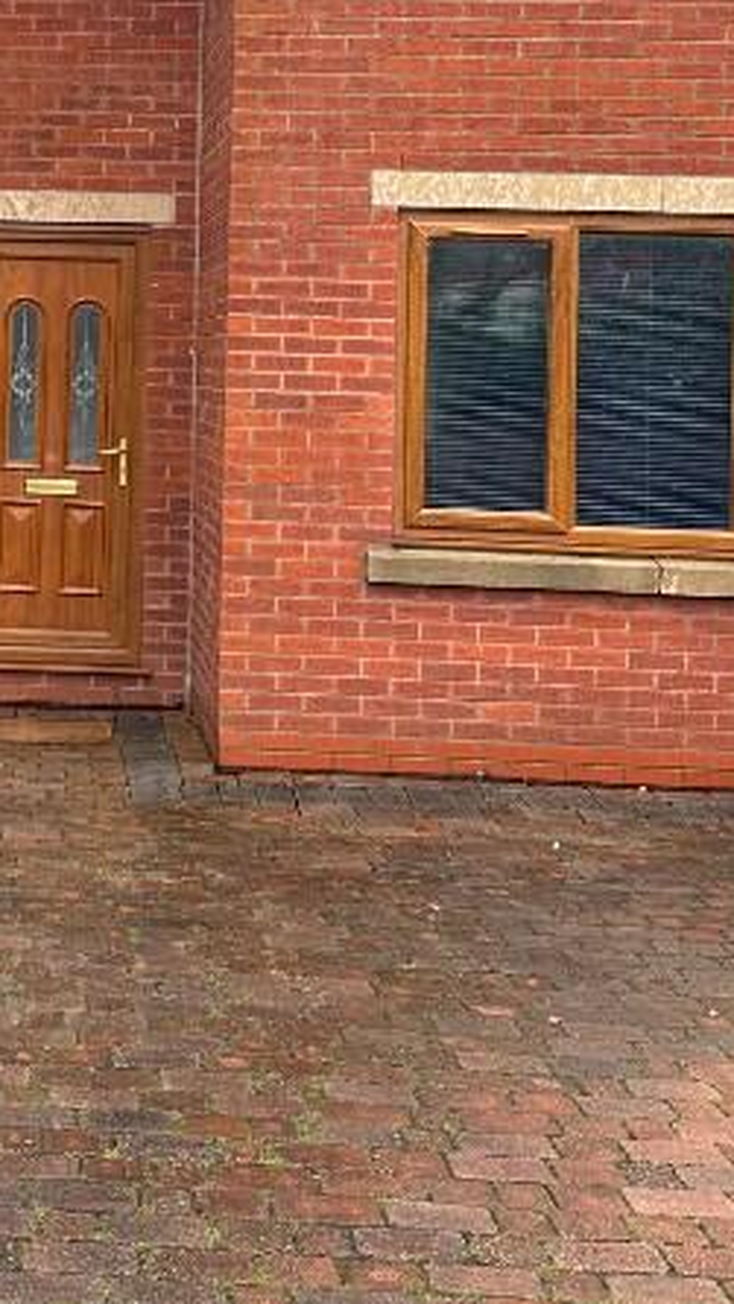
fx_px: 2075
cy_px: 272
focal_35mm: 60
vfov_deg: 33.9
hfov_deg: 19.4
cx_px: -29
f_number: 1.78
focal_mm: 6.86
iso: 80
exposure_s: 1/121
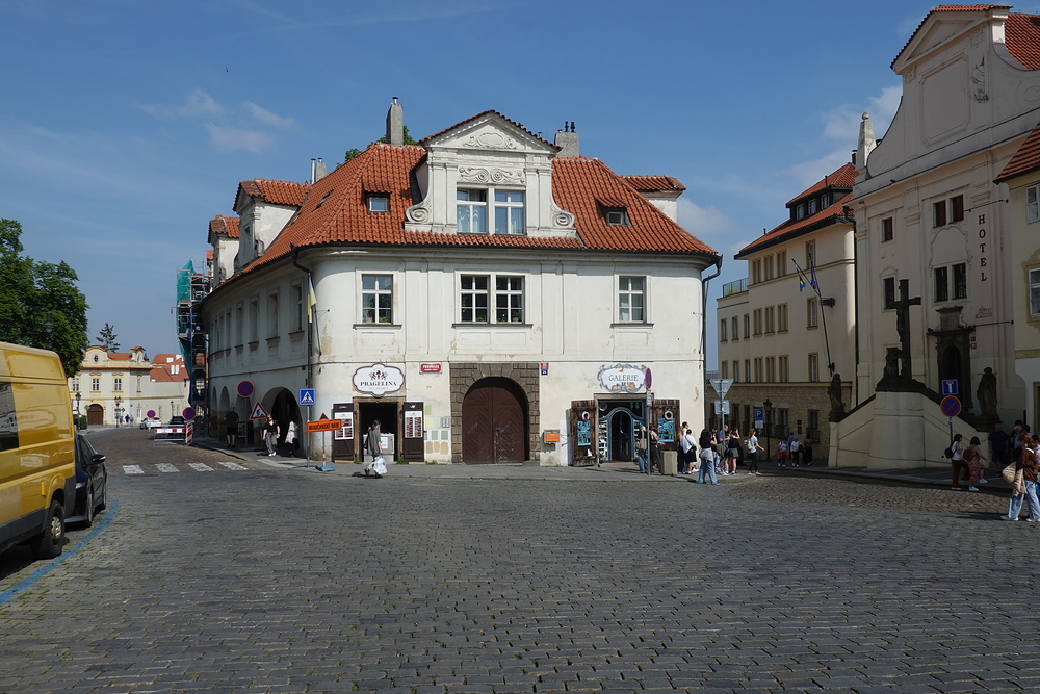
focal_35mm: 29
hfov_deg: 63.7
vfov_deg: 45.0
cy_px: 347
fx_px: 838
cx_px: 520
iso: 125
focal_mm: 10.83
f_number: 8
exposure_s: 1/500
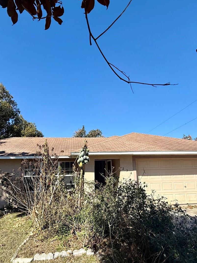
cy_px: 139
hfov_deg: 63.3
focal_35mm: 21
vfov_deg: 78.9
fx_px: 159
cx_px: 90
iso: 50
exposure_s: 1/1795
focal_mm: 2.22
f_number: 2.2
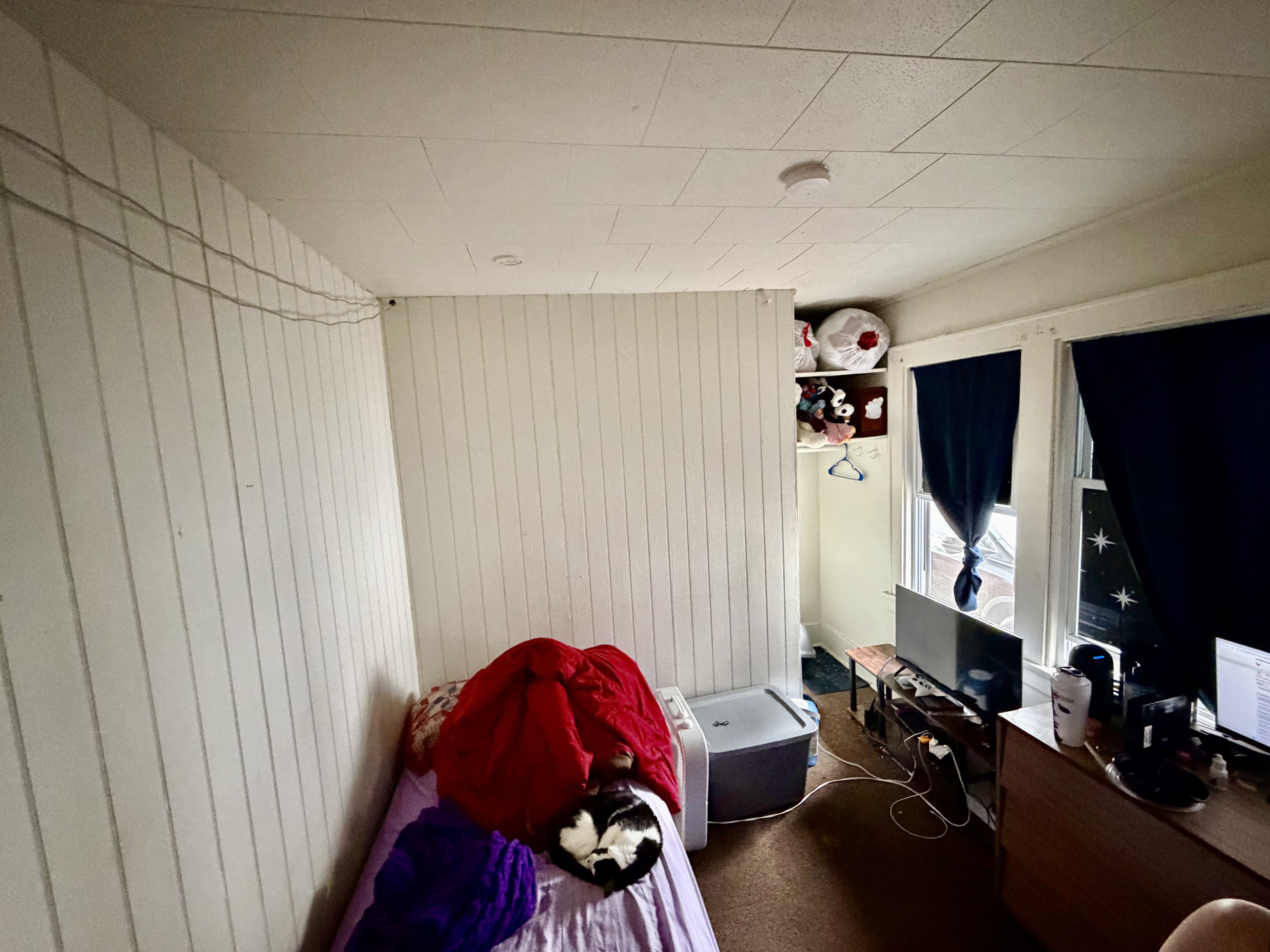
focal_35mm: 14
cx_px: 635
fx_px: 514
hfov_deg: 102.1
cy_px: 476
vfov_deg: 85.7
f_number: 2.2
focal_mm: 2.22
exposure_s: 1/40
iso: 1250
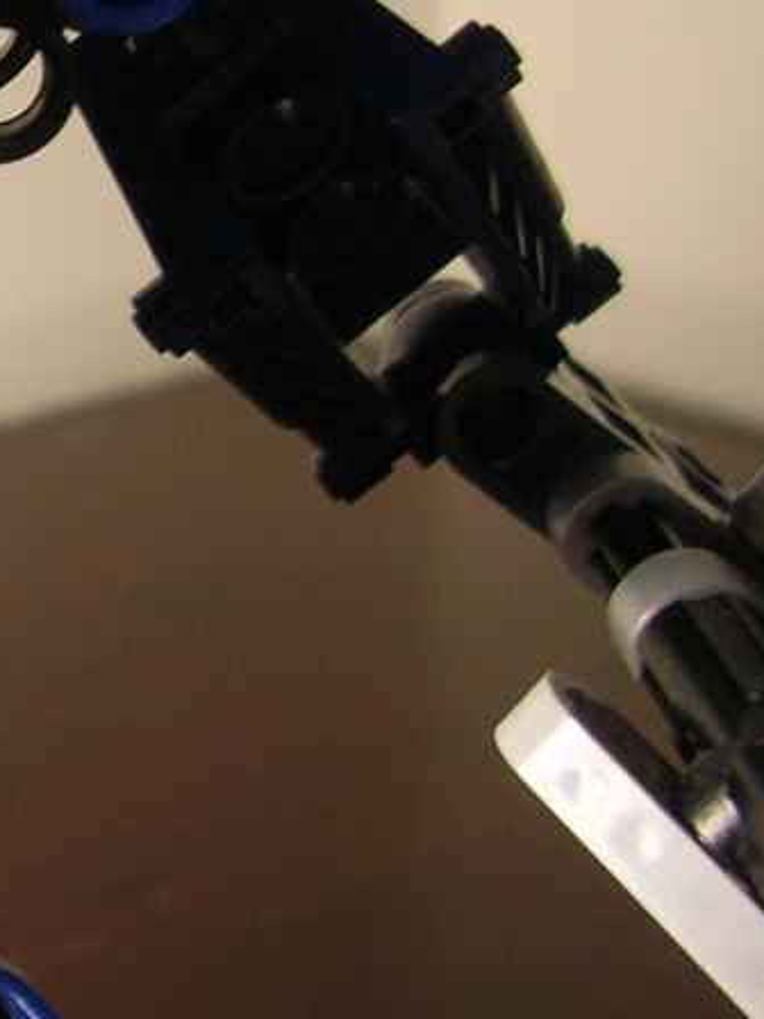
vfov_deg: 24.3
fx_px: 2354
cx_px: -337
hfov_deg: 16.9
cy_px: 364
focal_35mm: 80
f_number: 2.8
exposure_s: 1/19
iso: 50
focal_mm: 5.8
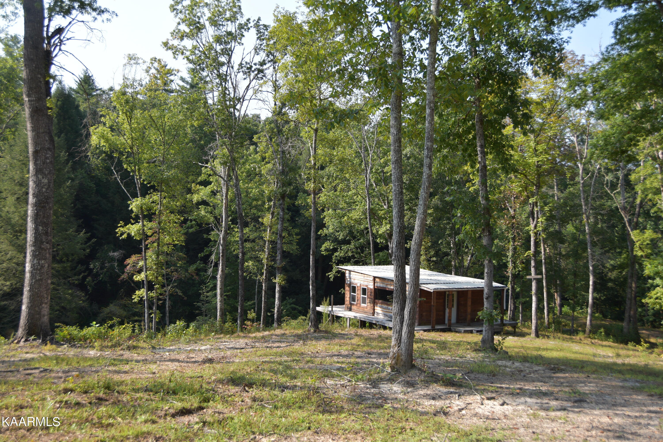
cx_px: 332
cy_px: 221
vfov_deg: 40.0
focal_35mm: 33
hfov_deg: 57.2
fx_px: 608
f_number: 3.8
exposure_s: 1/800
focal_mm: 22
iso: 200
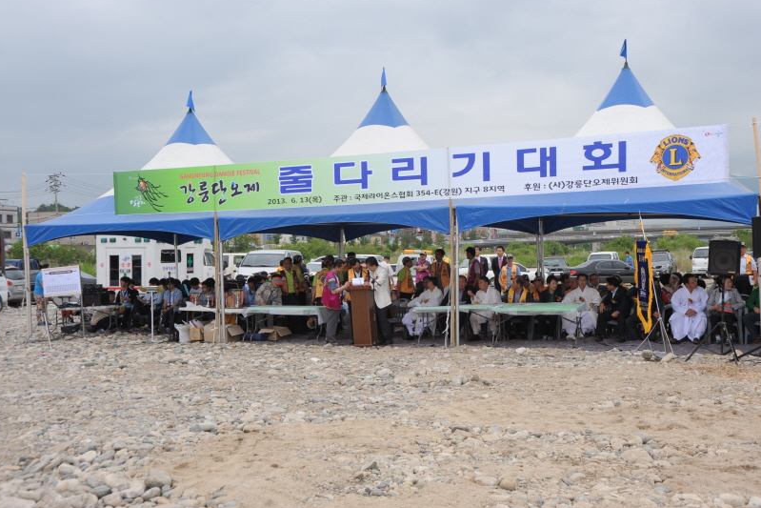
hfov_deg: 43.5
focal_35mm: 45
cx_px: 420
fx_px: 951
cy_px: 233
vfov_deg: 29.9
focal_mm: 40
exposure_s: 1/250
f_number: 10
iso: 200
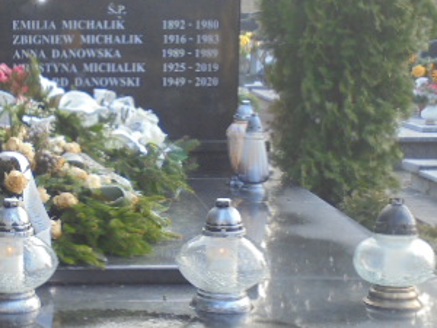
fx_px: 1023
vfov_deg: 18.2
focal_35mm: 81
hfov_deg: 23.4
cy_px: 201
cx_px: 32
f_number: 4.2
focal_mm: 6.9
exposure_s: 1/40
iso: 100
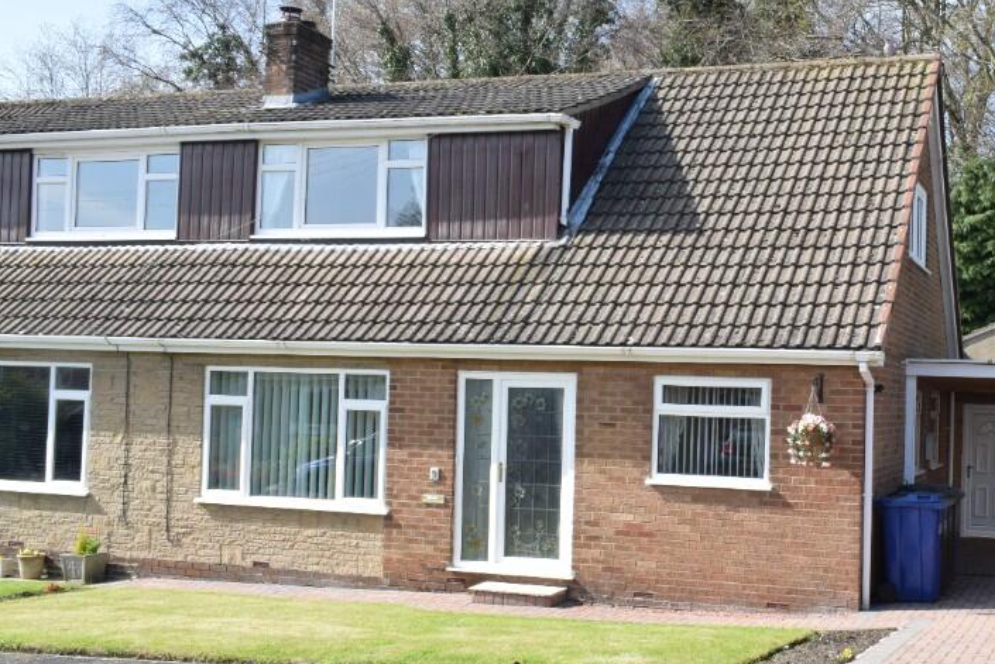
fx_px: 1265
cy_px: 366
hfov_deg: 42.2
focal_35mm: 46
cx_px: 692
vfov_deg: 29.4
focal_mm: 21
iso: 800
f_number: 18
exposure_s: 1/250
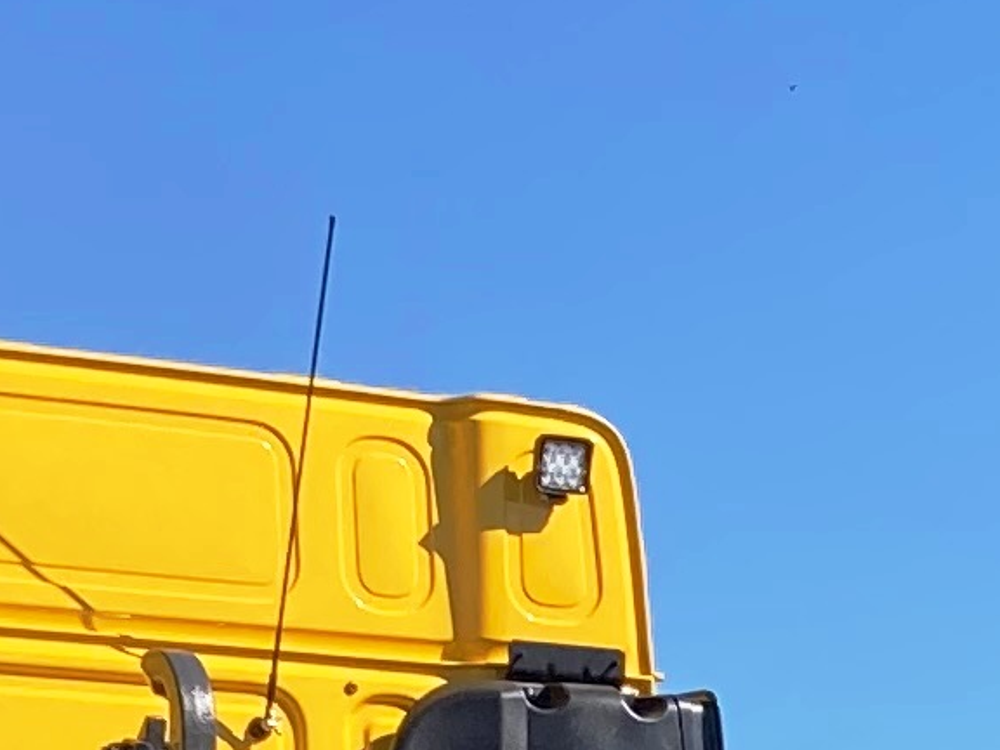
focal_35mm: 196
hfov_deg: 9.8
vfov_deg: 7.3
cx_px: 1495
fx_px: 5662
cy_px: 1490
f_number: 1.8
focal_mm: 3.99
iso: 20
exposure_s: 1/1429
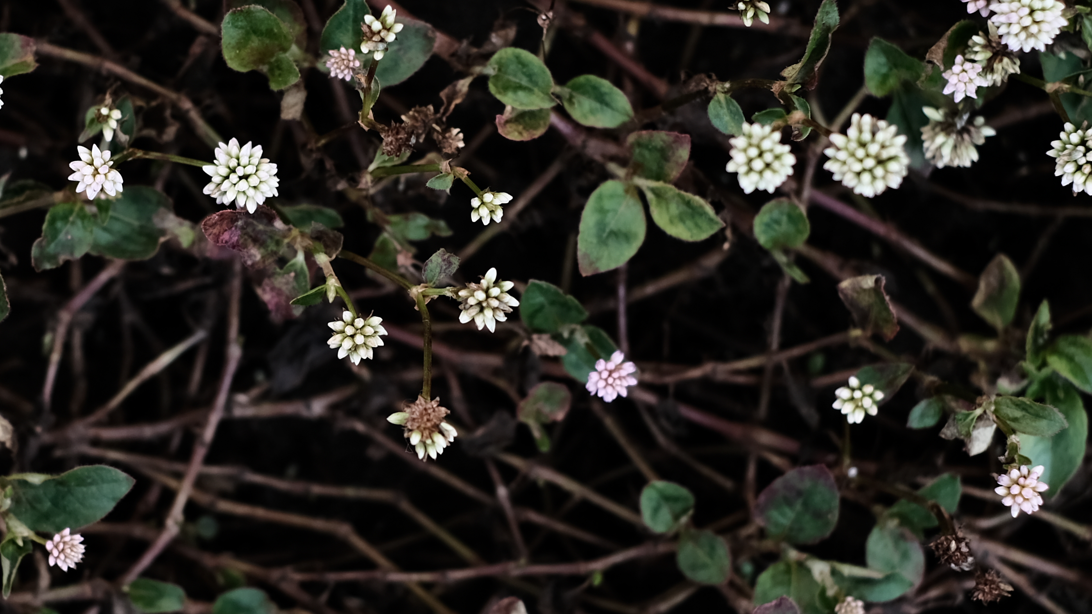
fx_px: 3591
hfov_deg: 17.2
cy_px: 296
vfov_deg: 9.8
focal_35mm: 124
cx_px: 336
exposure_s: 1/300
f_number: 3.2
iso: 160
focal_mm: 35
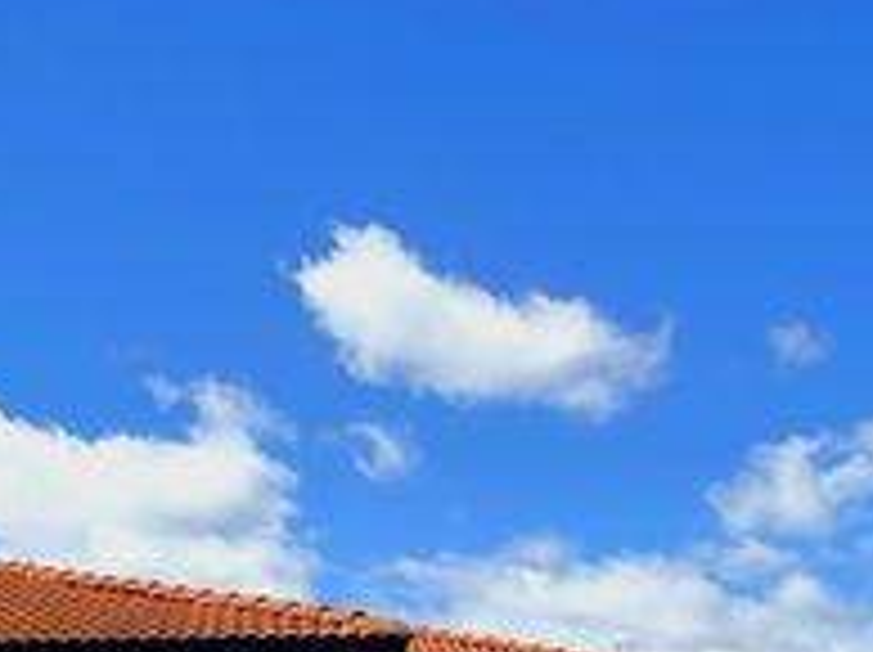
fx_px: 907
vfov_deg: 33.7
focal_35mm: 36
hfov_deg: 42.2
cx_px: -54
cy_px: 740
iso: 20
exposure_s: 1/1339
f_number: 2.2
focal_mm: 2.22
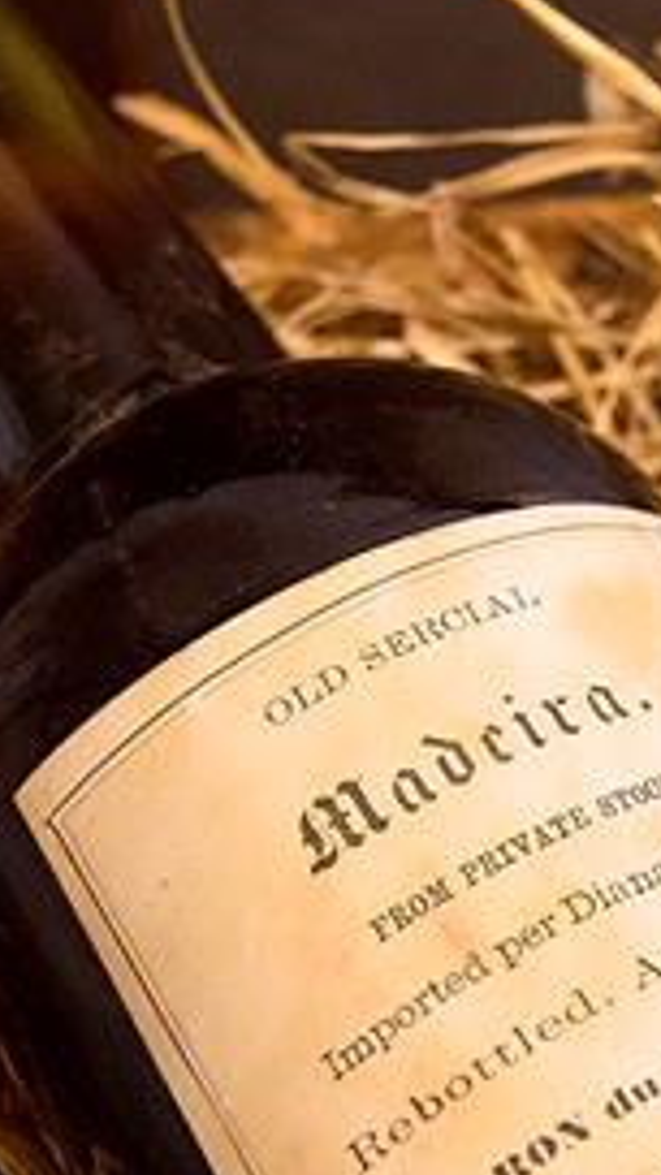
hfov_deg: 13.1
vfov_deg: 23.6
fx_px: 2804
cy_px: 734
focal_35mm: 90
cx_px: 812
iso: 3200
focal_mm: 24
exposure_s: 1/50
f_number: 3.8
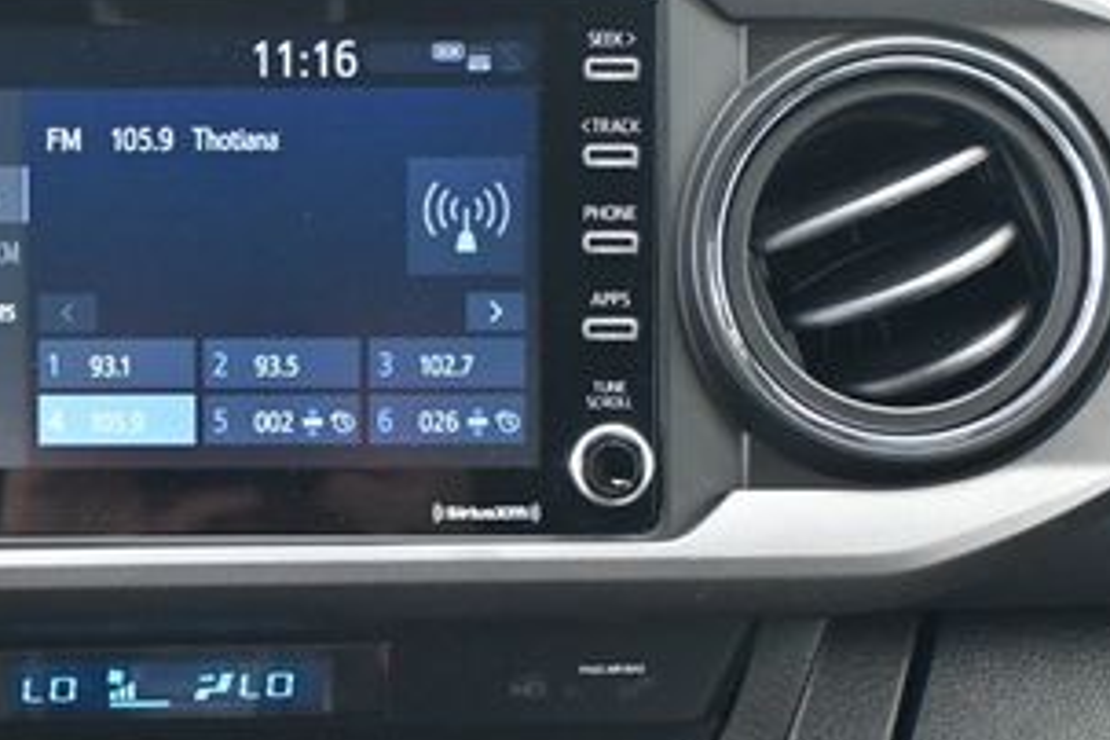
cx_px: 169
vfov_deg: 14.1
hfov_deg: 20.8
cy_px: 553
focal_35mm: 97
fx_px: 2978
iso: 2200
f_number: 4.8
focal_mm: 30.5
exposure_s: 1/125
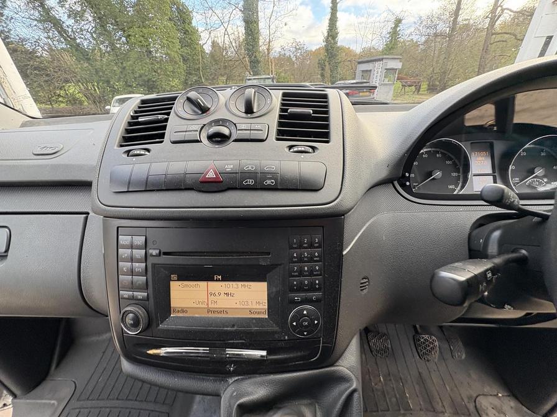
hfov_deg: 102.1
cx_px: 278
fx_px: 225
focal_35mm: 14
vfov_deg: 85.7
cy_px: 208
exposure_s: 1/99
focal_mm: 2.22
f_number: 2.2
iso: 160
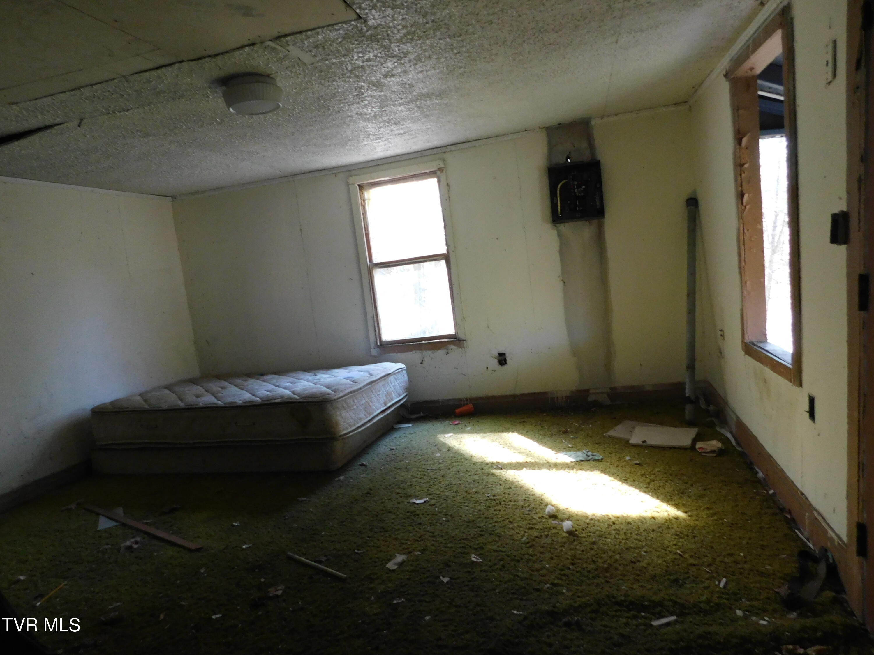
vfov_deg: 58.9
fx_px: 581
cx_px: 437
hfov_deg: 73.9
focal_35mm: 23
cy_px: 328
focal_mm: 4
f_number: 3
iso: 280
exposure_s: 1/30
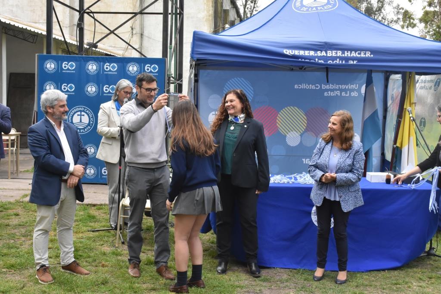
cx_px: 220
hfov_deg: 37.8
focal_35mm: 52
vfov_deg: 25.8
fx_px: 643
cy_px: 147
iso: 1600
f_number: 11
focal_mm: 35
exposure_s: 1/500
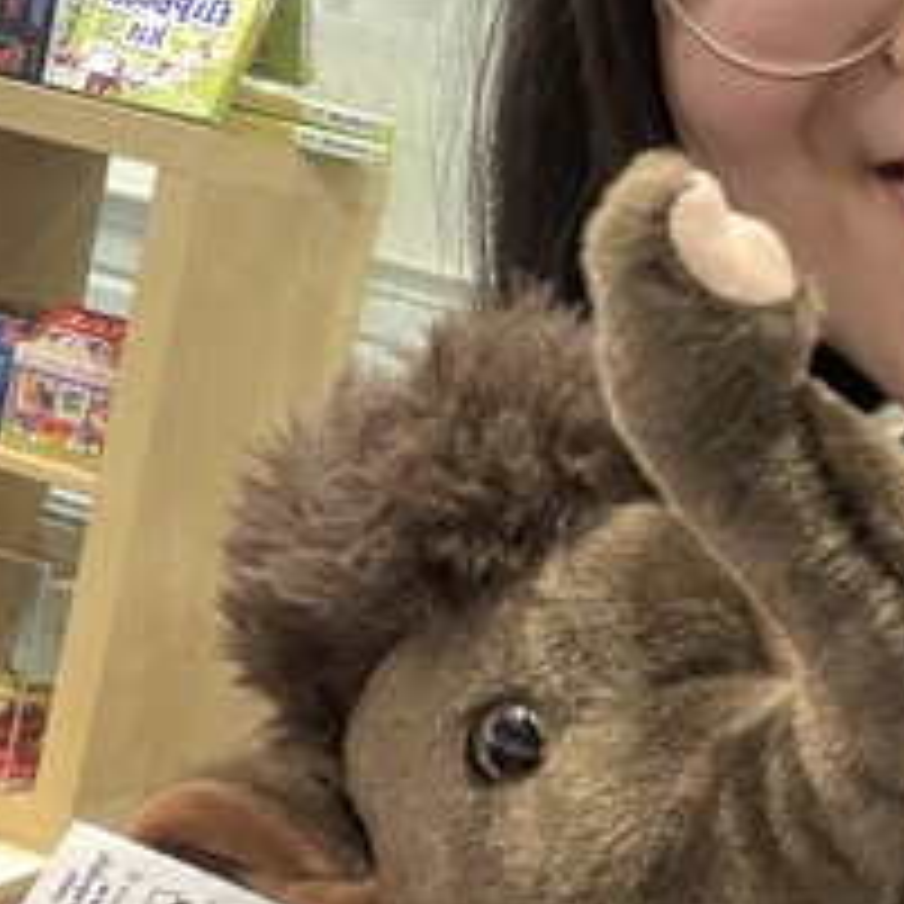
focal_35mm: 66
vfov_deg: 26.1
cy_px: 463
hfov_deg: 25.3
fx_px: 1950
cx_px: 807
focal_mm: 2.71
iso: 640
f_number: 2.2
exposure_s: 1/20
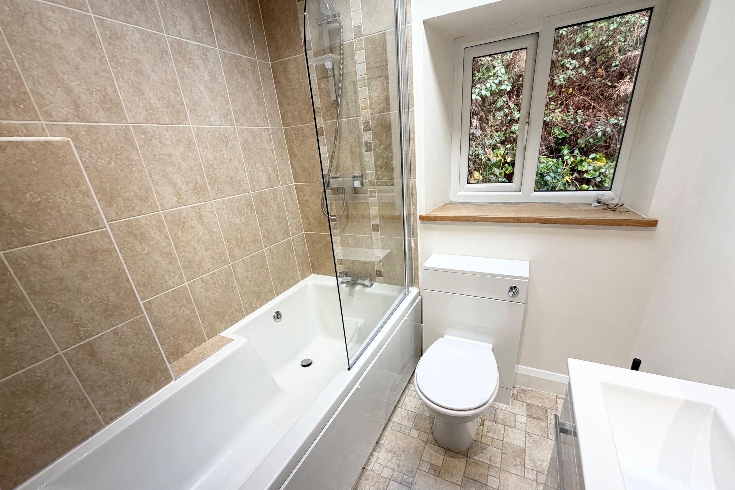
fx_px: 306
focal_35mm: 15
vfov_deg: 77.0
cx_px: 371
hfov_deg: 100.4
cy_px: 276
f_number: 2.2
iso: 160
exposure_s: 1/121
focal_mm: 2.22
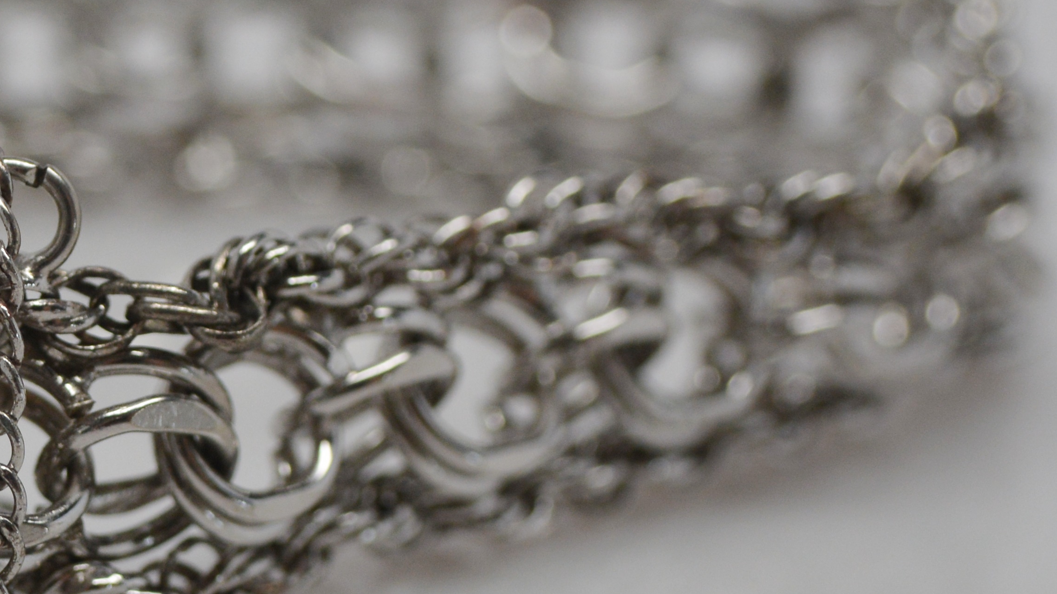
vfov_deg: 10.4
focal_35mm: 116
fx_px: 3251
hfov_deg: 17.8
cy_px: 303
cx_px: -97
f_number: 5.6
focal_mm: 28
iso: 400
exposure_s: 1/125
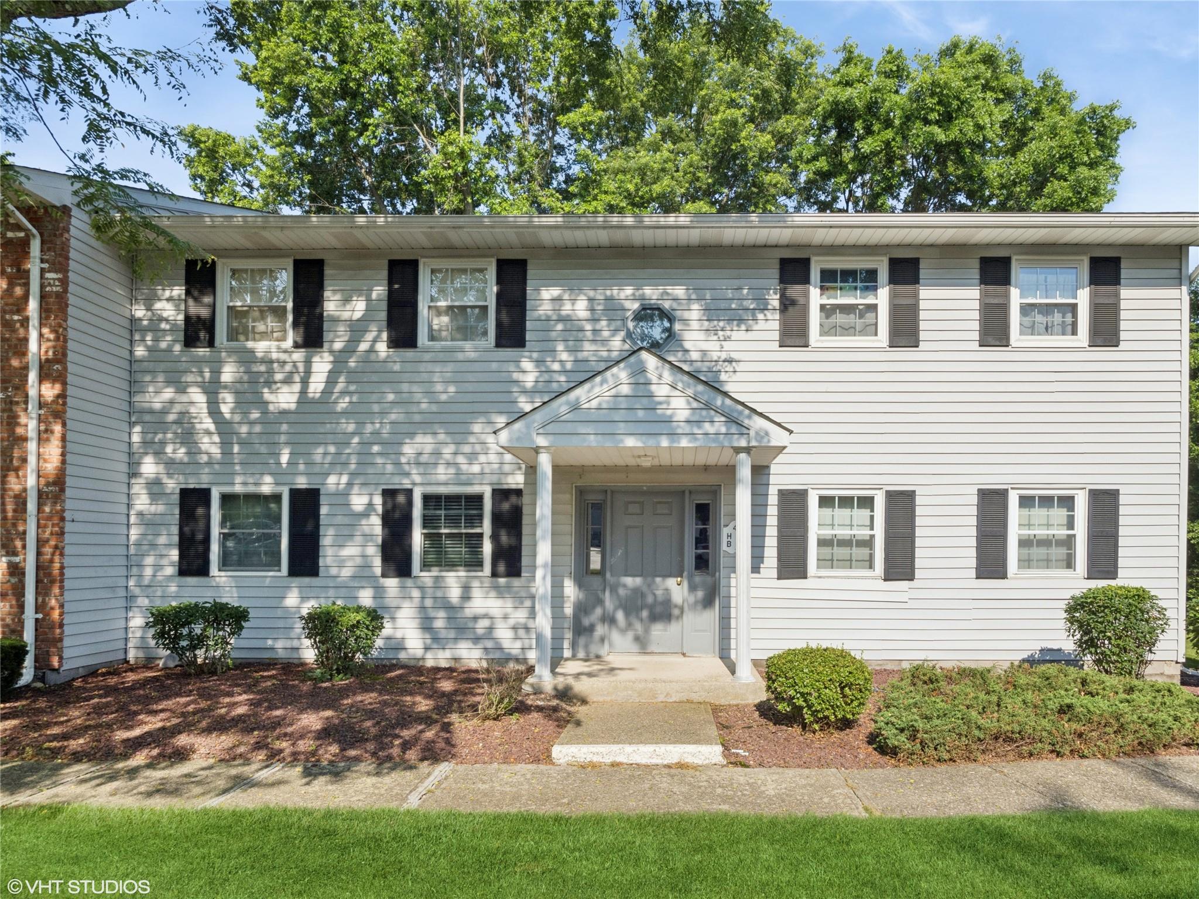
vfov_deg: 66.0
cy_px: 450
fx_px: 693
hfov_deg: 81.7
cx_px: 600
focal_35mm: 20
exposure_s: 1/320
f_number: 8
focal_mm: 10
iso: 200
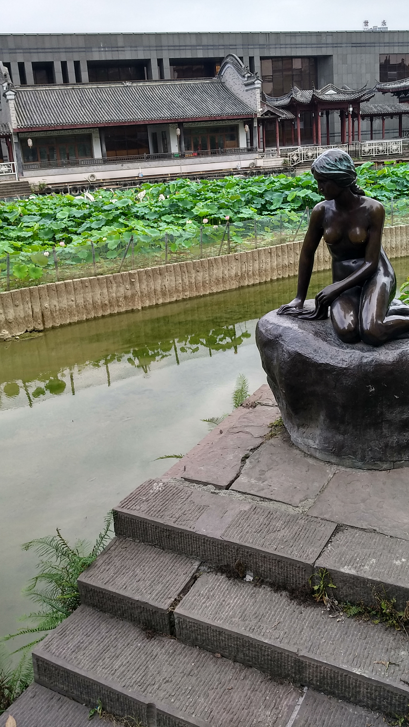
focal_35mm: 27
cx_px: 214
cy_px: 319
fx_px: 521
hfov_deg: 42.9
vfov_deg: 69.6
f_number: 2.2
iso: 125
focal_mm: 3.81
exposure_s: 1/254
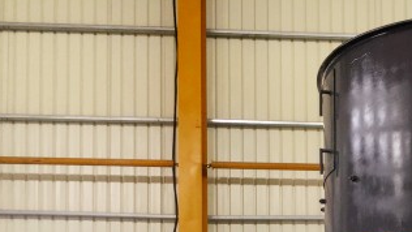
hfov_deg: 24.8
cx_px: 446
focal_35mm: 80
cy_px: 387
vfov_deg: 13.8
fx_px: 874
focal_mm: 4.15
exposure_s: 1/50
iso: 32
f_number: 2.2
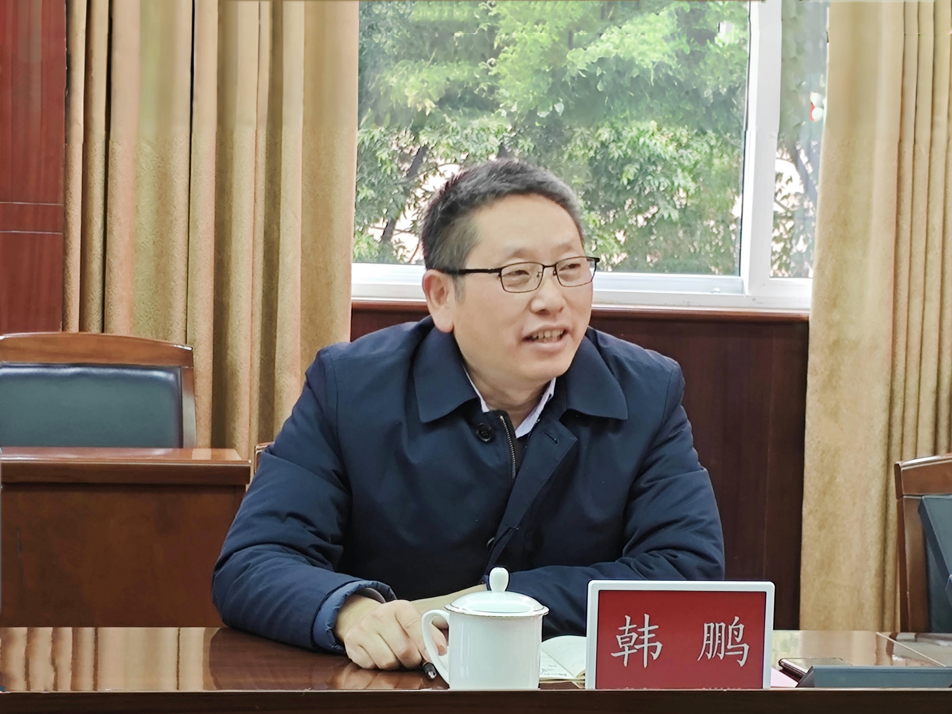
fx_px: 2503
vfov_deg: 16.2
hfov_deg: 21.5
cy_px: 357
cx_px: 476
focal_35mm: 91
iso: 200
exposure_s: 1/50
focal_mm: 5.84
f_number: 1.6
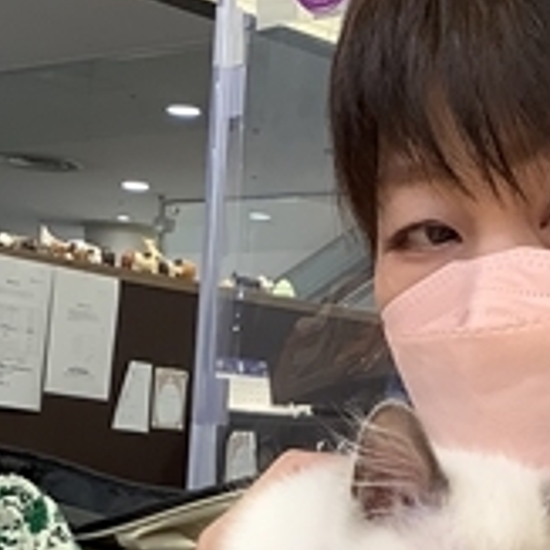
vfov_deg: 16.7
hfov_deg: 17.2
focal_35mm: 101
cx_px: 213
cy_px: 604
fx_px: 1816
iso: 64
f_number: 2.4
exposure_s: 1/50
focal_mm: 3.3
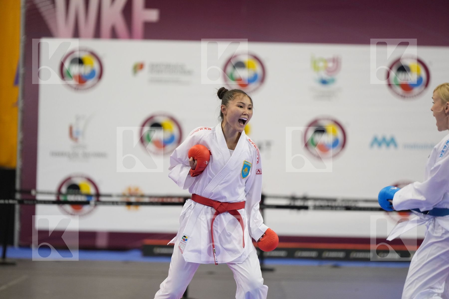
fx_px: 2494
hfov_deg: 10.3
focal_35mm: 200
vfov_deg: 6.9
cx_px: 224
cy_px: 150
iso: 2500
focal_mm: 200
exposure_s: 1/1000
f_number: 2.8
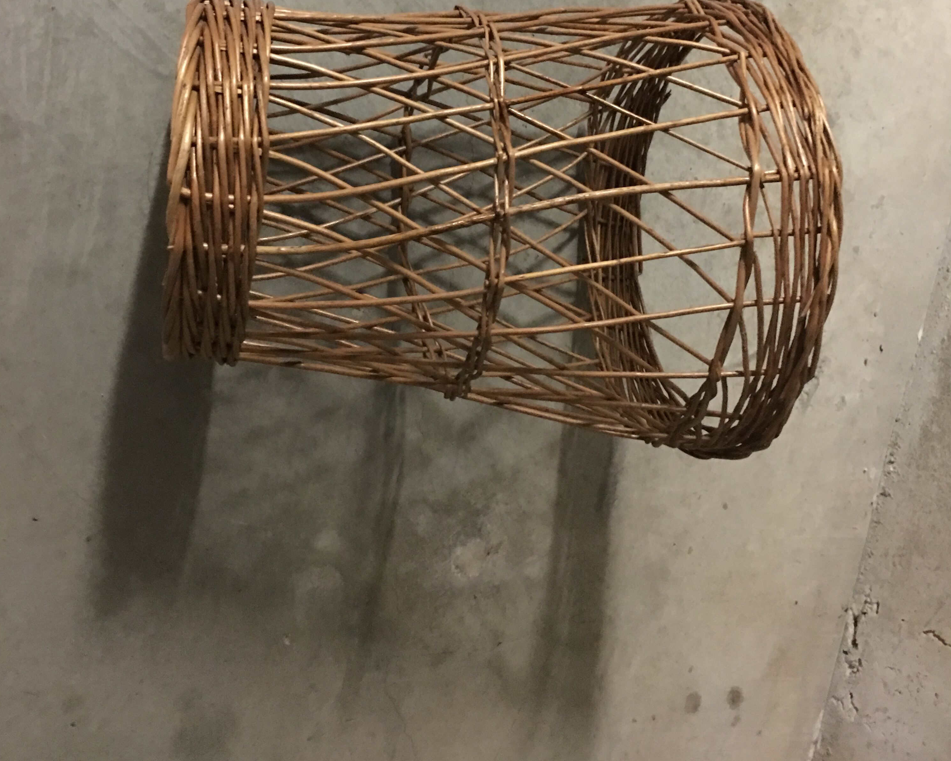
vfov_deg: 38.4
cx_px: 475
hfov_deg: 47.9
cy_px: 210
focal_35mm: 38
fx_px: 1070
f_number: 2.2
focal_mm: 4.15
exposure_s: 1/4
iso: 125
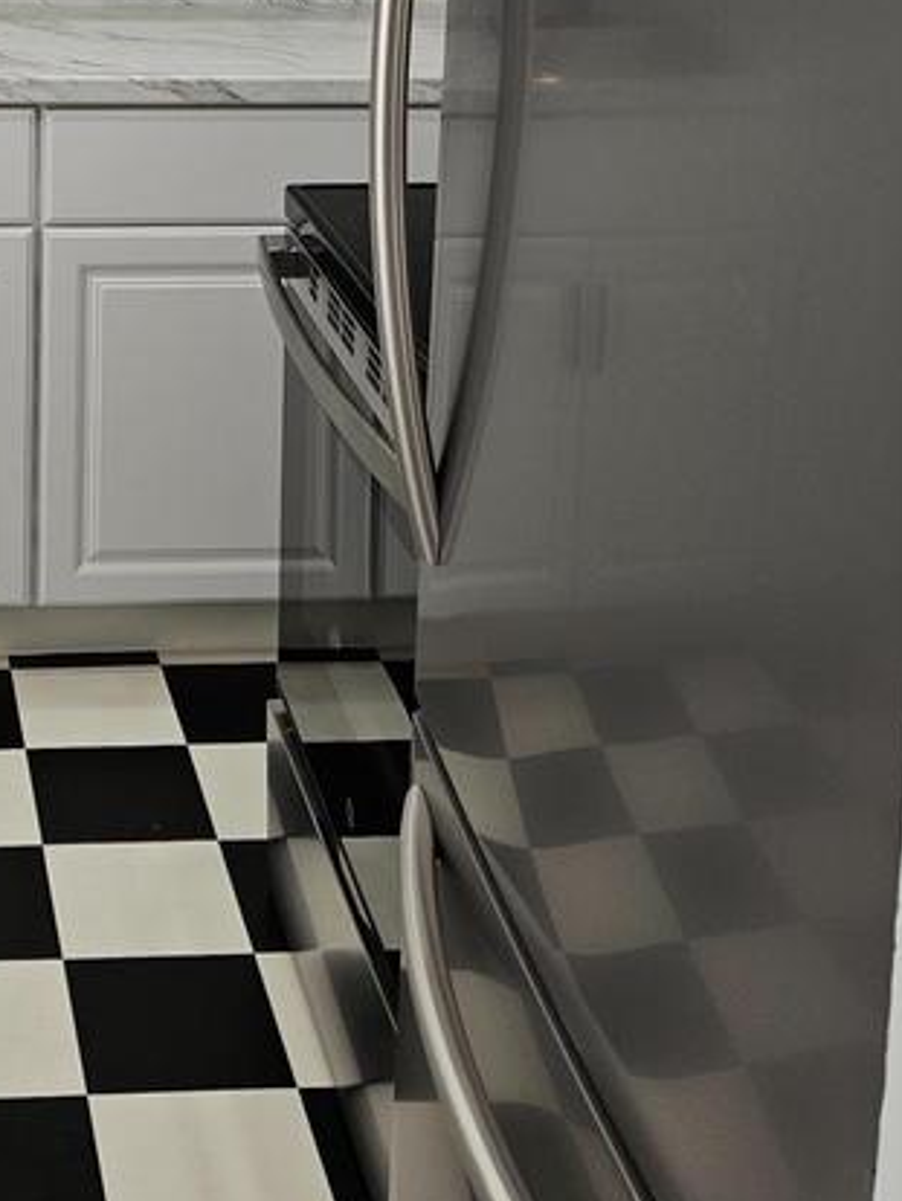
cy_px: -3
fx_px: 2082
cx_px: -23
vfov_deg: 29.9
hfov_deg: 23.3
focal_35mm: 60
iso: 50
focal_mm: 5.4
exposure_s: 1/120
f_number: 1.8
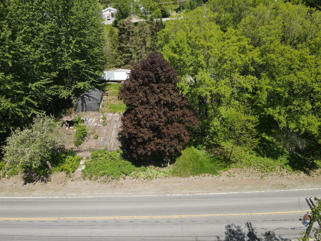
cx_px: 160
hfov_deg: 71.6
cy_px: 120
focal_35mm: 24
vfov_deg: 56.8
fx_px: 223
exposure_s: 1/500
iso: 100
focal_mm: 4.5
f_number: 2.8
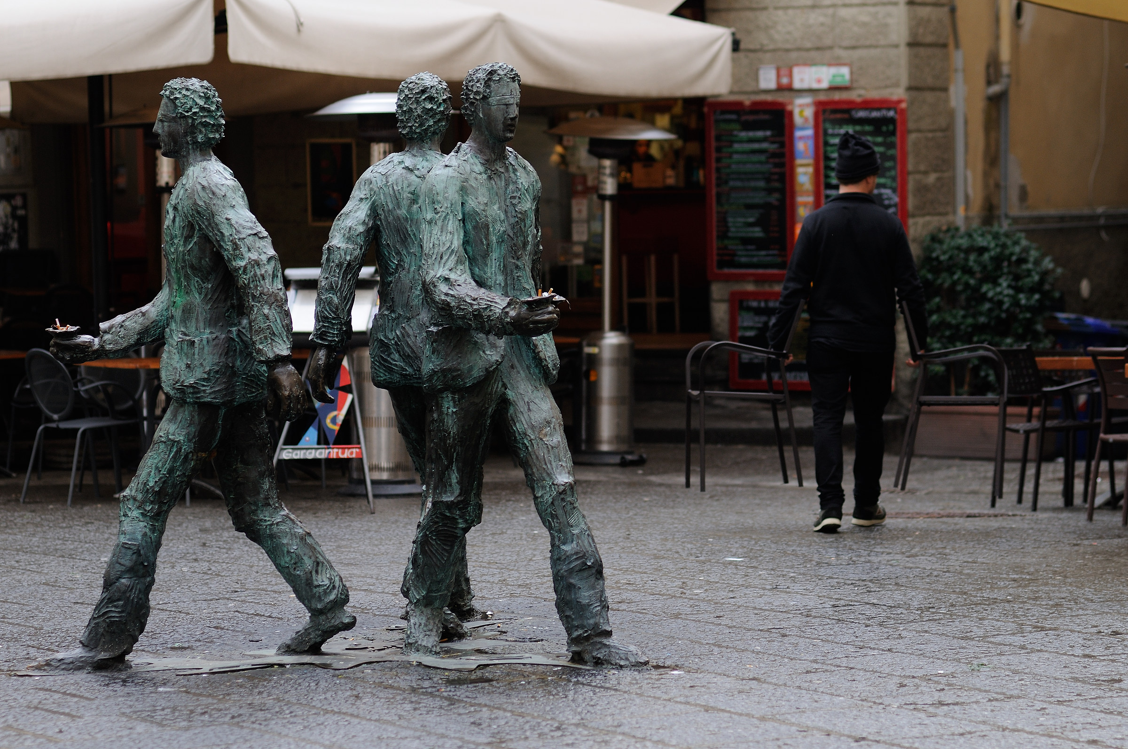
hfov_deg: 16.1
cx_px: 564
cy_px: 374
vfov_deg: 10.7
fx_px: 3990
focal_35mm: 128
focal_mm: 85
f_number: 2.5
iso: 200
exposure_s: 1/80
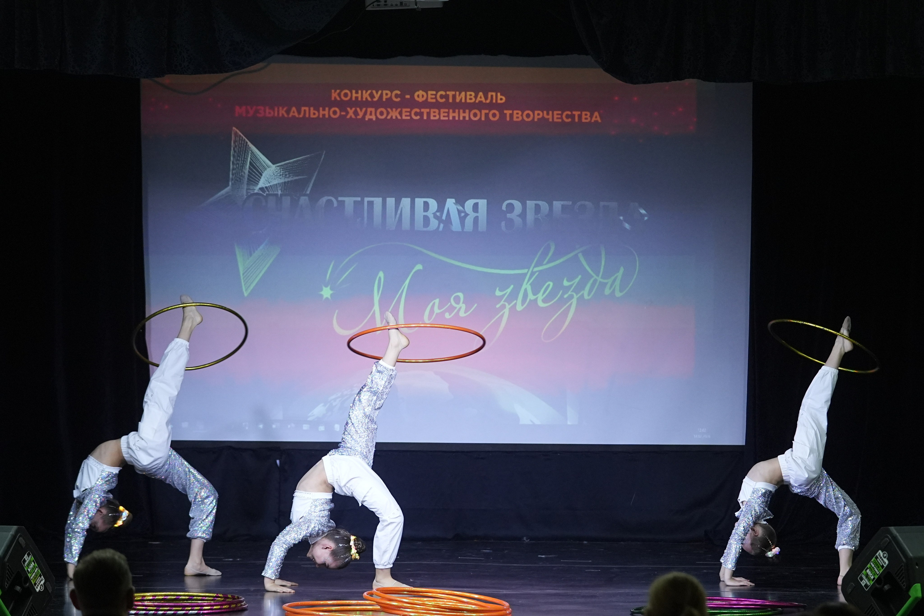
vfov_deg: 10.2
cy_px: 308
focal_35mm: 135
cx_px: 462
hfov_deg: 15.2
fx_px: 3465
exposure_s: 1/400
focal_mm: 90
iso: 2500
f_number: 2.8
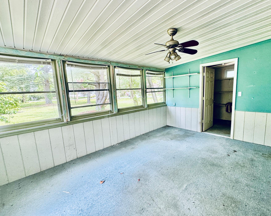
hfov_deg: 92.9
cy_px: 109
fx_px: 128
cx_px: 148
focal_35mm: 16
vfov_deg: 80.4
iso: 160
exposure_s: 1/99
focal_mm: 2.22
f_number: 2.2
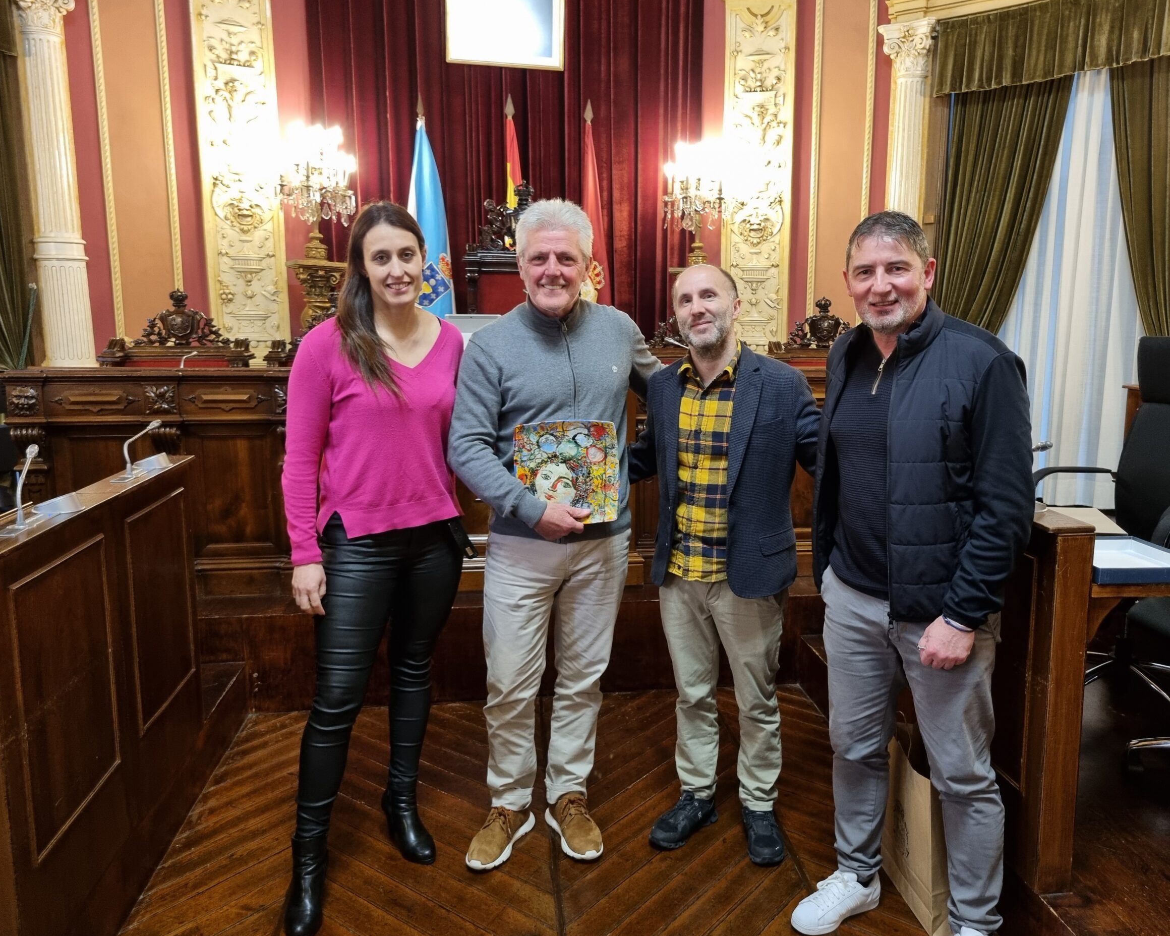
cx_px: 641
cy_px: 474
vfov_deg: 51.5
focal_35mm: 28
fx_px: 970
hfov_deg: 62.1
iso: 320
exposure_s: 1/50
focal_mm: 5.4
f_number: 1.8
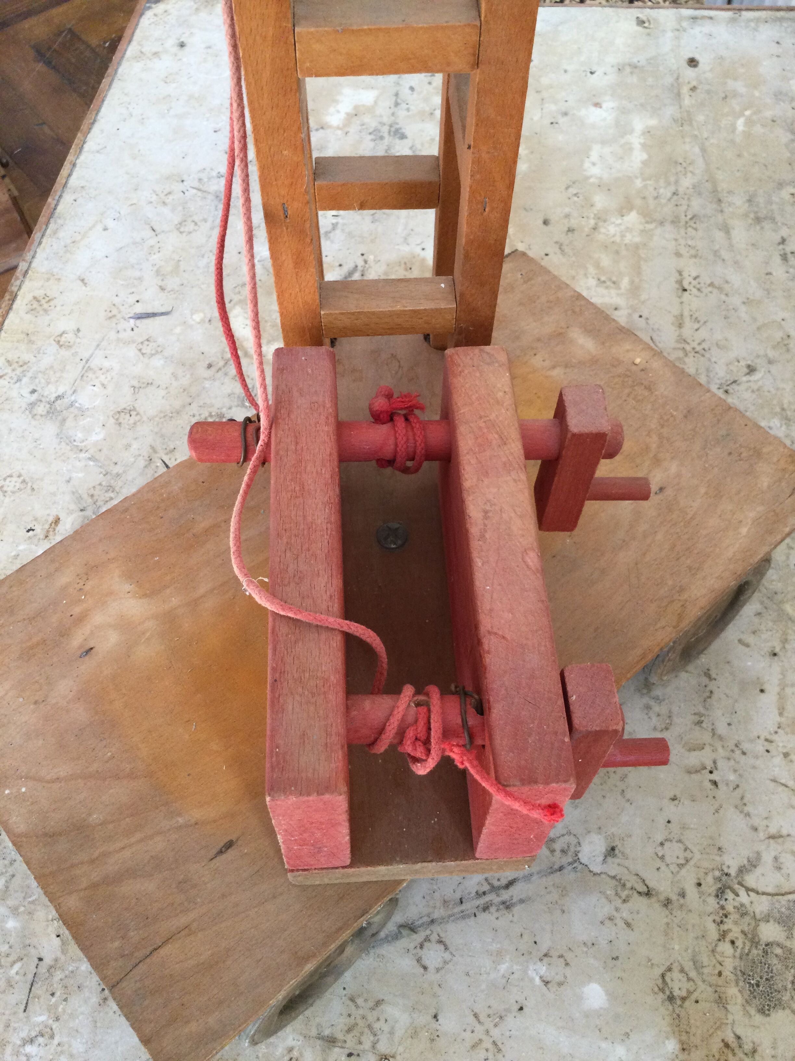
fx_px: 949
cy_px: 530
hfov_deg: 45.4
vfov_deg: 58.4
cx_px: 398
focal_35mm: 31
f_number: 2.4
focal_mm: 3.3
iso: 100
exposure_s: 1/33
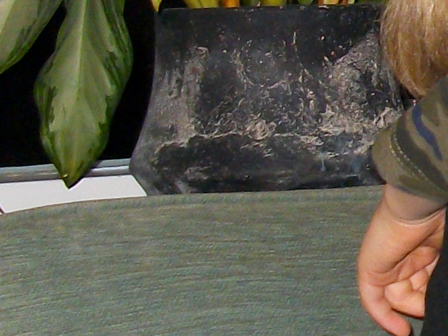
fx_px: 2434
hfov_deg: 9.8
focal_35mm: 188
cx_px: 907
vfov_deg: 7.9
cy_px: 72
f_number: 2.9
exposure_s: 1/40
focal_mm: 5.7
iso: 150
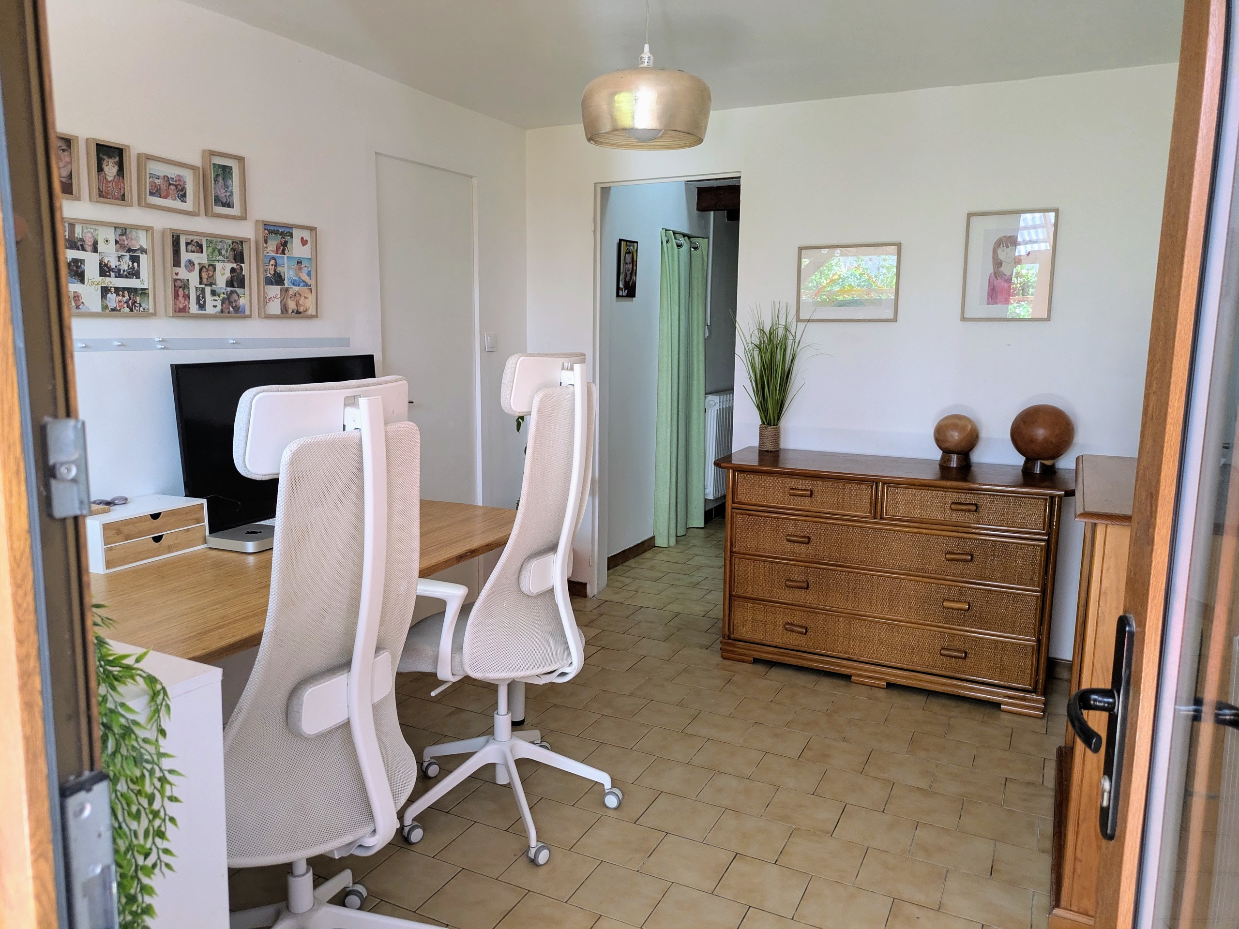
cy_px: 464
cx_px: 620
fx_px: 895
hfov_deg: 69.4
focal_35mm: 25
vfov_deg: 54.9
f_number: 1.89
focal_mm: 5.43
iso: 200
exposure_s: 1/100
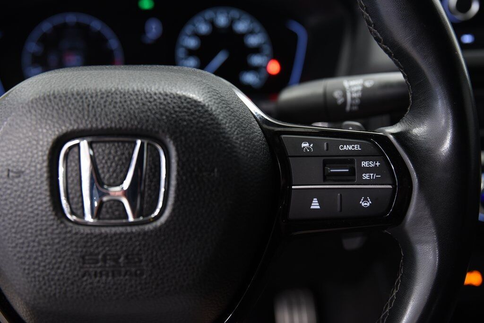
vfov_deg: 28.1
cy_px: 162
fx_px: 646
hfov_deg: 41.1
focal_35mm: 48
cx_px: 242
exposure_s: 1/20
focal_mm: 48
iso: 1600
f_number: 4
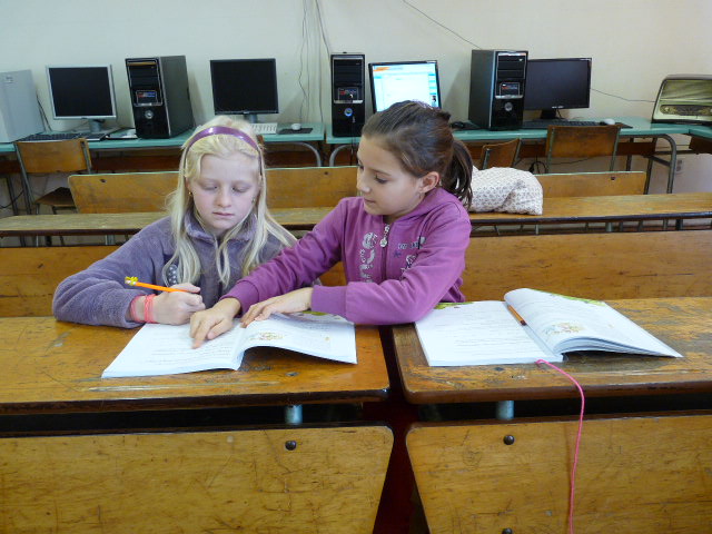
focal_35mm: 27
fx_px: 555
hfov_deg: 65.3
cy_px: 267
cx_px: 356
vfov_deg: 51.4
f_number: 2.8
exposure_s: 1/30
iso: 320
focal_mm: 4.8
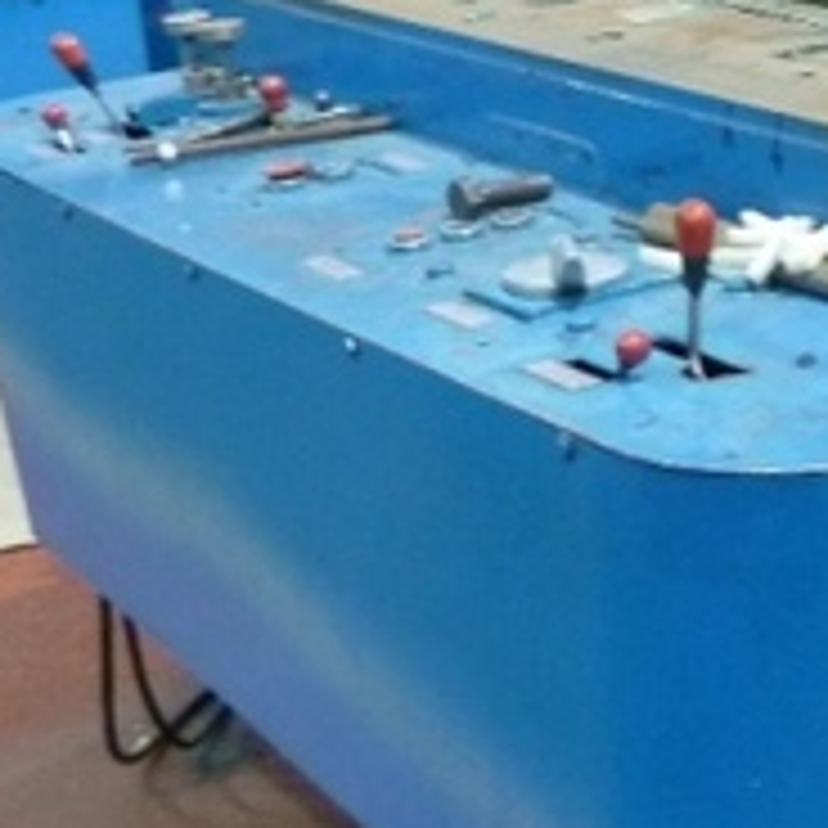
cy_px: 202
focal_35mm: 77
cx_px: 1156
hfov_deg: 20.1
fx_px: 2084
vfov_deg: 22.3
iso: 400
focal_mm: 4.1
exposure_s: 1/6
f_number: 3.3
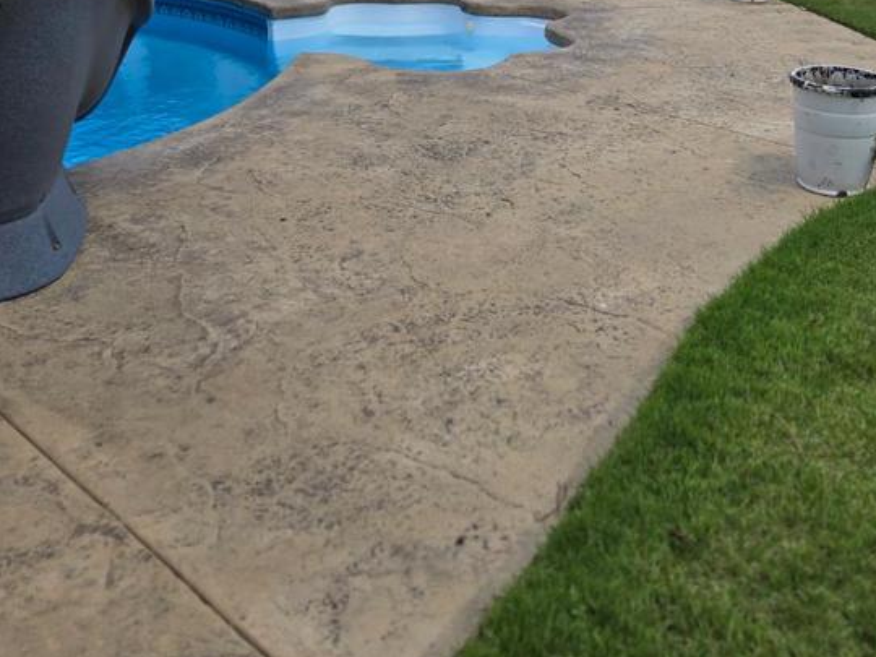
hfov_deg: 40.4
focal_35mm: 46
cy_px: -31
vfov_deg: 29.1
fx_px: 1164
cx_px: 629
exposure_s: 1/1480
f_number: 1.8
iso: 25
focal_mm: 5.4
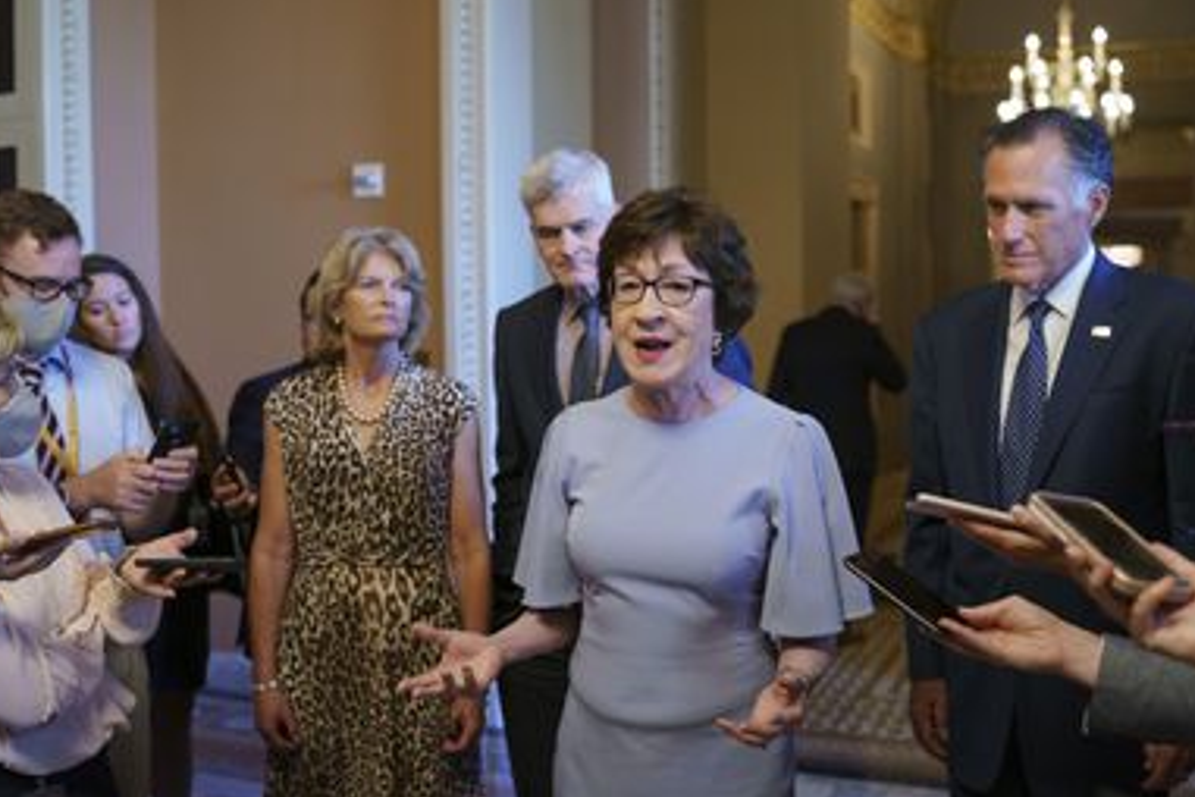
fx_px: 1261
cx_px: 608
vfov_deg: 35.1
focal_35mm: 38
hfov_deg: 50.7
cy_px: 408
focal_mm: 35
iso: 3200
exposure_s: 1/400
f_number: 2.5
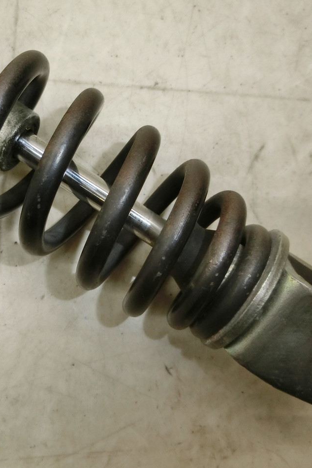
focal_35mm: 35
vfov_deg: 54.4
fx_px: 455
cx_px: 121
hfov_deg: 37.7
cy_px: 235
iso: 200
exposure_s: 1/60
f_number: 3.5
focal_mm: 4.5
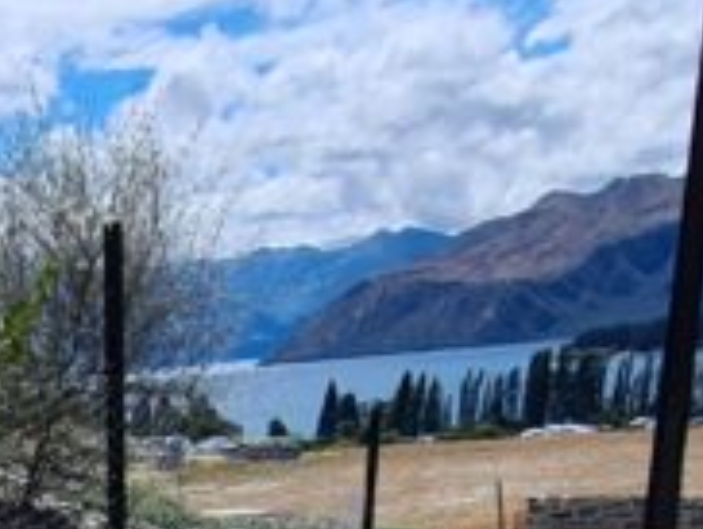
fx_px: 1484
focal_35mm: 73
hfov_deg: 23.6
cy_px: 1104
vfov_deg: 15.5
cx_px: -205
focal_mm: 2.2
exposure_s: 1/2928
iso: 50
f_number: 2.2
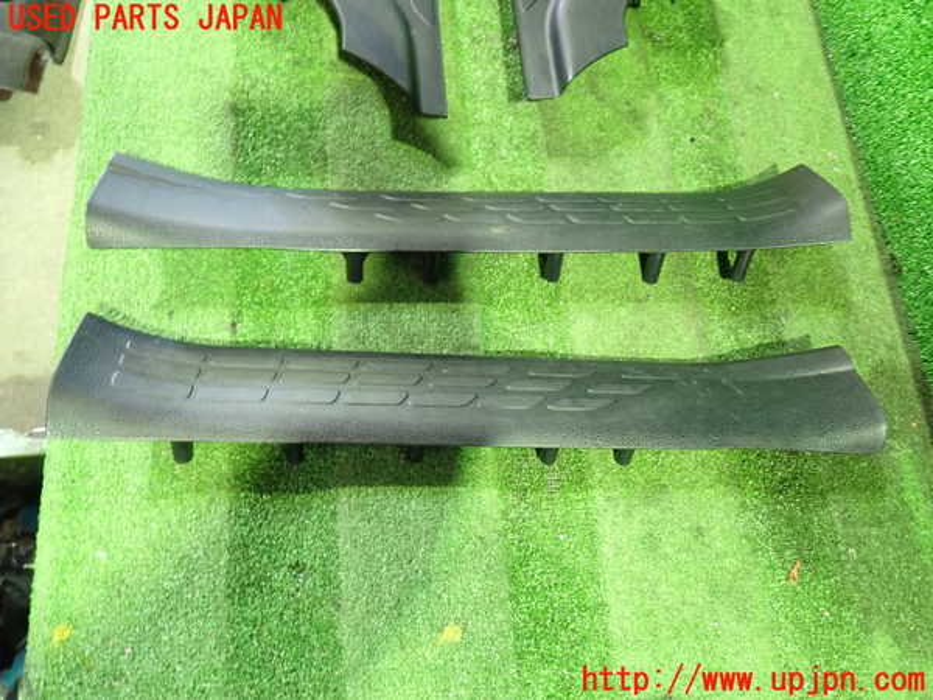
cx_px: 466
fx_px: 674
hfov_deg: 69.4
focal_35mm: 25
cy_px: 350
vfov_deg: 54.9
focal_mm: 4.5
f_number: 2
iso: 800
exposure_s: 1/15
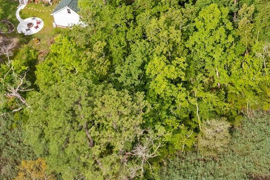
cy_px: -35
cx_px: 269
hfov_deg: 24.0
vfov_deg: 16.2
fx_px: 607
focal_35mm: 81
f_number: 2.8
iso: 100
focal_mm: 8.38
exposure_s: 1/120
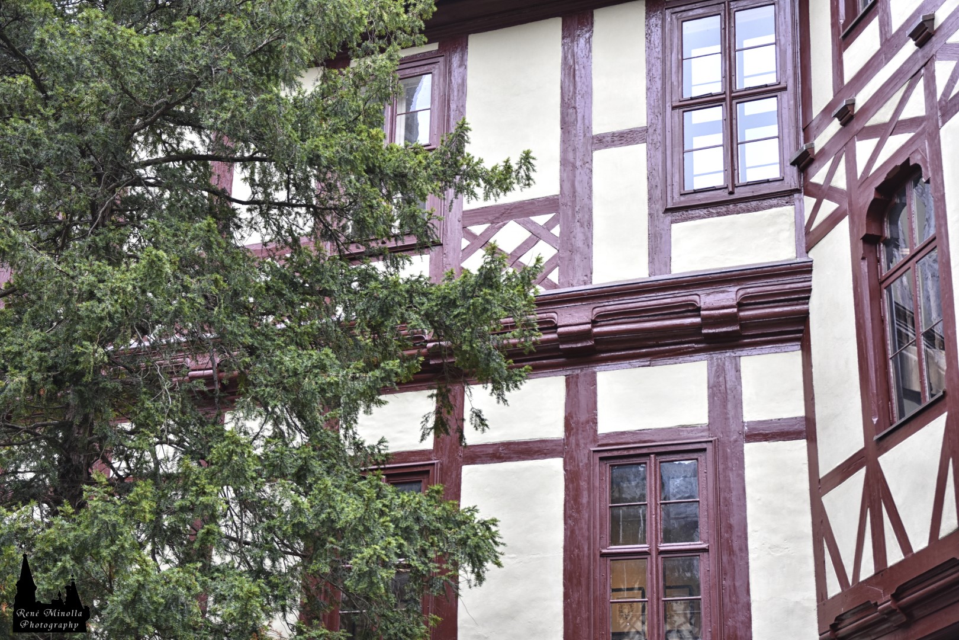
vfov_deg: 22.6
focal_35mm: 60
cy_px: 320
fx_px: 1598
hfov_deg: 33.4
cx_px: 480
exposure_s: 1/25
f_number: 3.5
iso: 200
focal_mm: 40
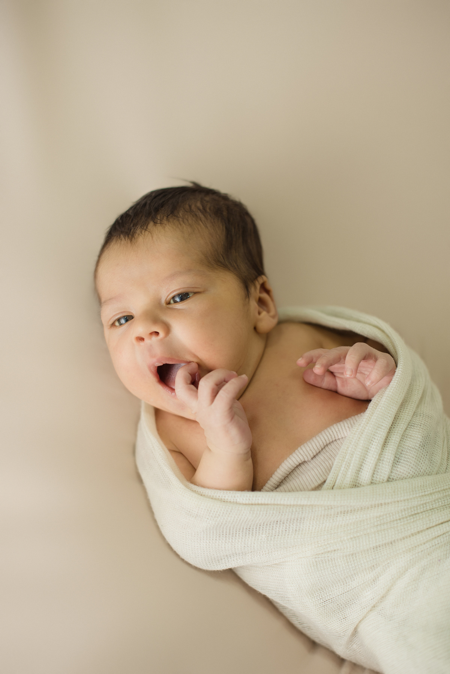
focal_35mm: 50
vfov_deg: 39.6
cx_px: 225
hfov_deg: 27.0
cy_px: 337
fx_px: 937
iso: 500
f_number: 2.5
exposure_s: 1/200
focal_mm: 50
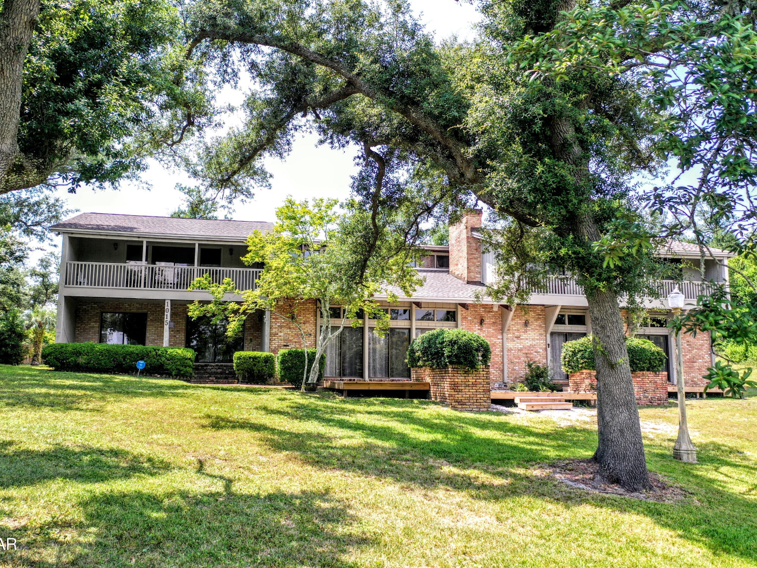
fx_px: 678
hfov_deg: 58.3
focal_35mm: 31
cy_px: 279
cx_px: 356
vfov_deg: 45.4
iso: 100
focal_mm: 10.26
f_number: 2.8
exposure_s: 1/640
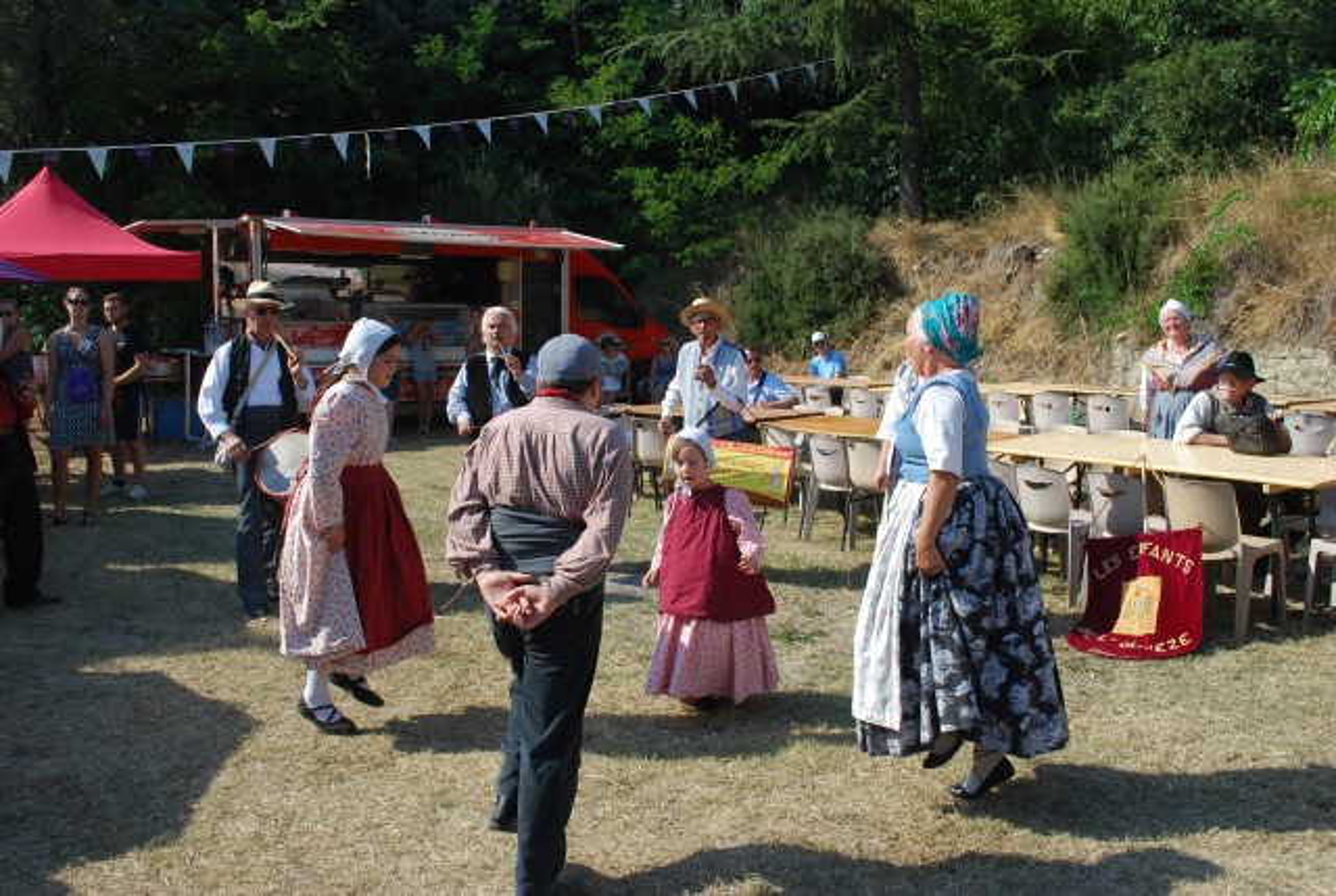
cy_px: 448
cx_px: 668
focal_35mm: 33
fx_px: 1227
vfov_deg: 40.1
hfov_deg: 57.1
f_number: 7.1
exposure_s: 1/200
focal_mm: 22
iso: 100
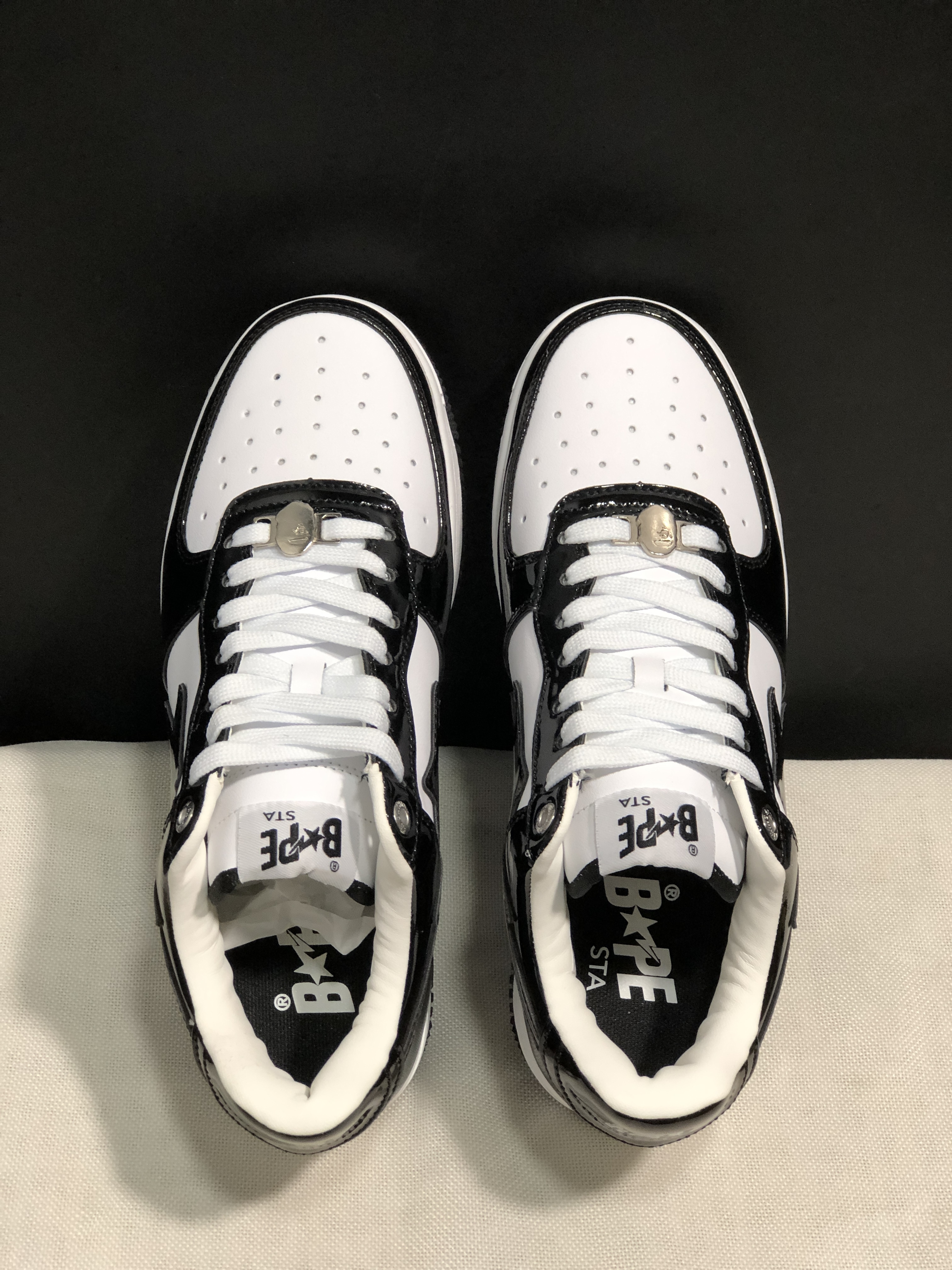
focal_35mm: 57
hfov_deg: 25.7
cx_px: 476
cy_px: 635
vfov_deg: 33.8
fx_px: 2090
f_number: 2.8
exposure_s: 1/30
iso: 80
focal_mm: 6.6
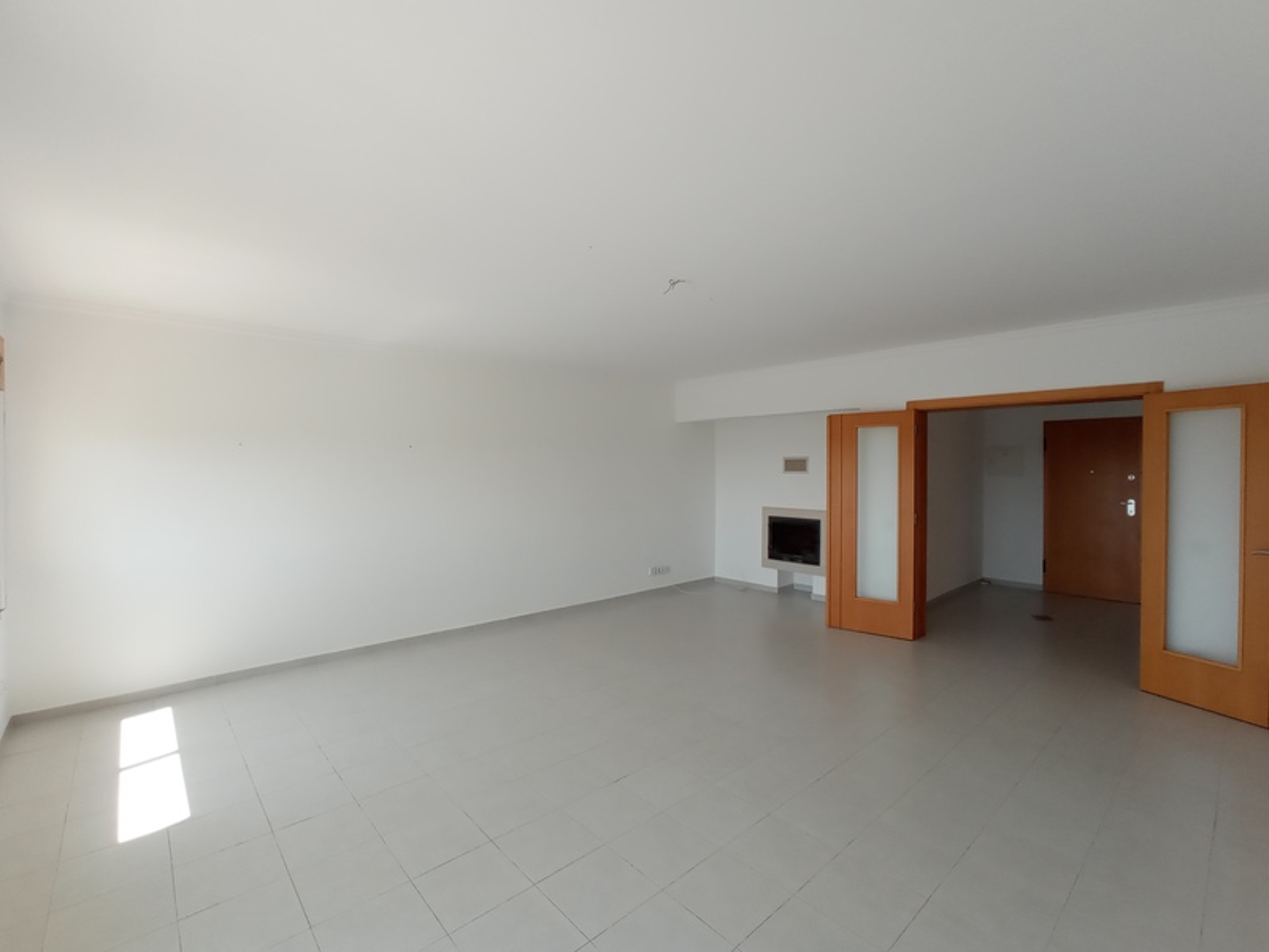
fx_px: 550
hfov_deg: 98.2
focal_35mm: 15
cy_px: 476
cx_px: 634
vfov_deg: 81.7
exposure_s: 1/160
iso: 114
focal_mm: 1.65
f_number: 2.2
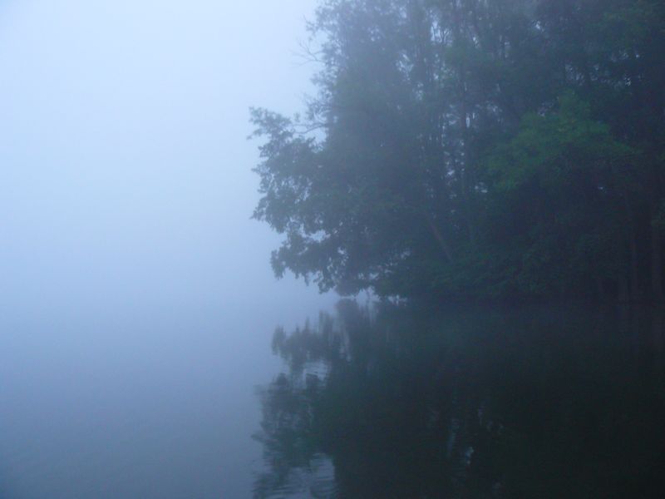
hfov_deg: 51.4
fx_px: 692
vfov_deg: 39.7
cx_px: 332
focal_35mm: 36
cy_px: 250
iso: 200
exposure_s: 1/13
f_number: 2.8
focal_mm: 6
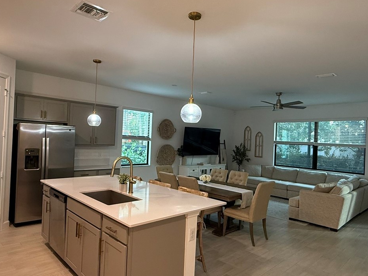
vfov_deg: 56.8
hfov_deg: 71.5
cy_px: 139
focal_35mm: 24
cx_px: 197
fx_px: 255
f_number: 2.2
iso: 320
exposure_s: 1/60
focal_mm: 2.22
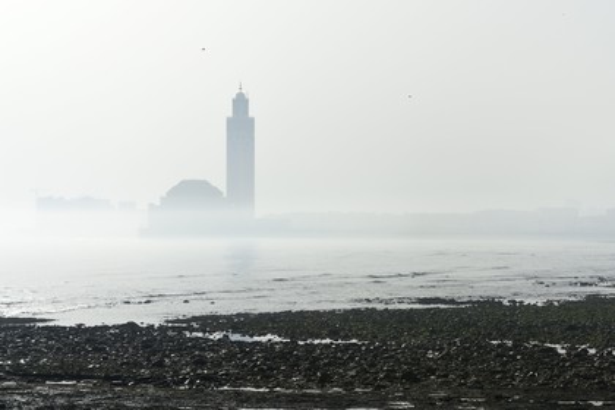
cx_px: 308
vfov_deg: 19.5
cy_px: 205
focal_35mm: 70
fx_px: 1196
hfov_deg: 28.8
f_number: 18
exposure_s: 1/250
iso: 200
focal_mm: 70
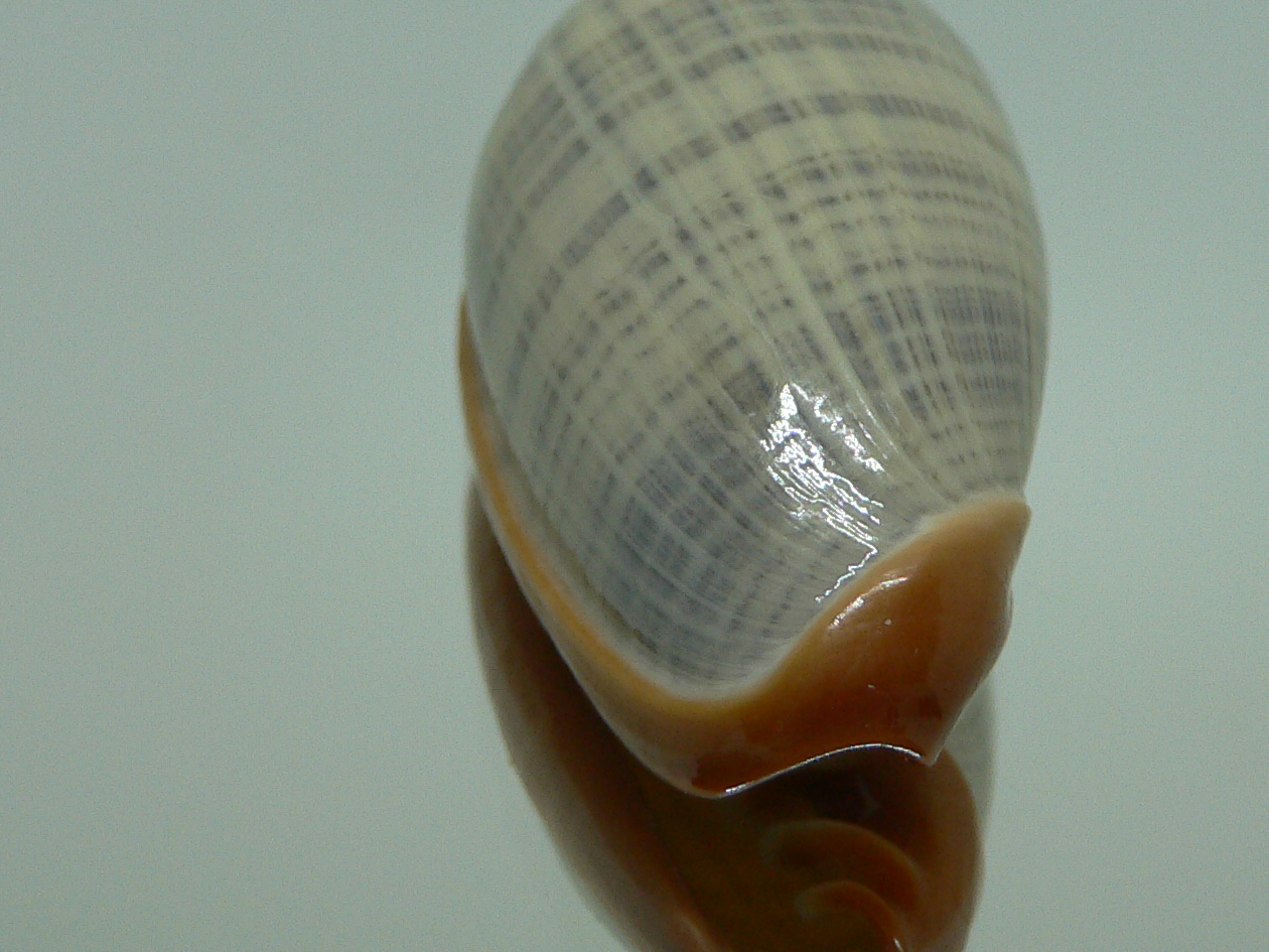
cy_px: 336
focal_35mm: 56
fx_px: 2053
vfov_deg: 26.0
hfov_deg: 34.3
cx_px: 702
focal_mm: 4.6
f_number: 2.8
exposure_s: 1/60
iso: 100
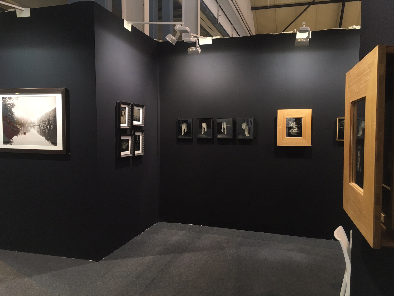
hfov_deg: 61.7
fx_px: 330
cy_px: 148
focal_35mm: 29
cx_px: 197
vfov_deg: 48.2
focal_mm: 4.15
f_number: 2.2
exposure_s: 1/33
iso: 80
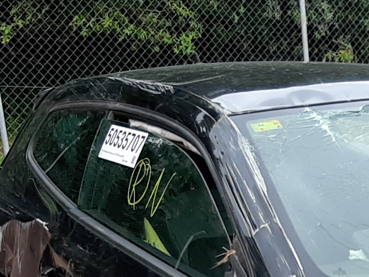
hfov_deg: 16.5
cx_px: 500
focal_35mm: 112
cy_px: 400
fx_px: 1194
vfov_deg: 12.6
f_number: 1.7
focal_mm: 3.92
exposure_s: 1/554
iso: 40
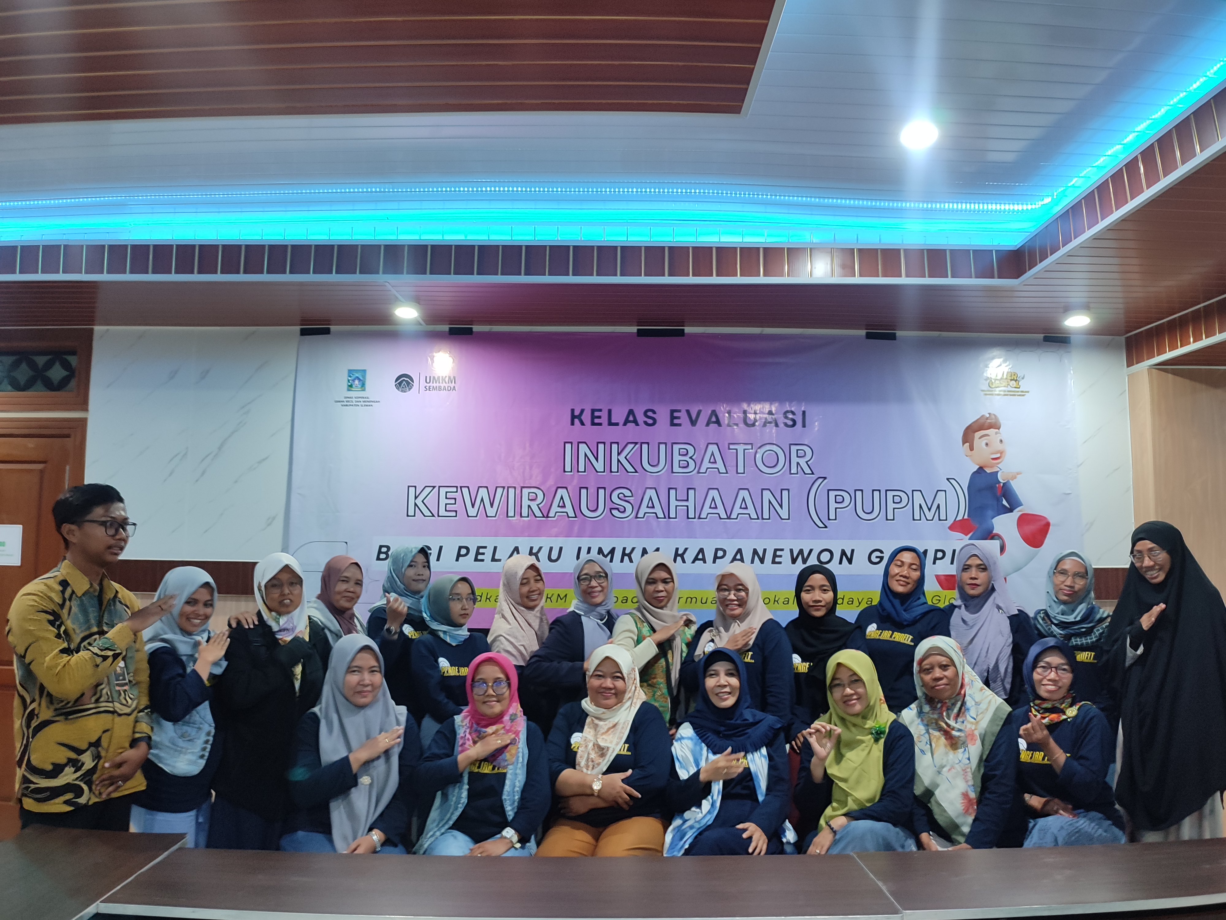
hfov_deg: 69.4
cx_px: 613
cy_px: 460
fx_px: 885
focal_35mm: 25
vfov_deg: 54.9
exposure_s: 1/20
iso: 310
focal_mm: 6.04
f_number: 1.9
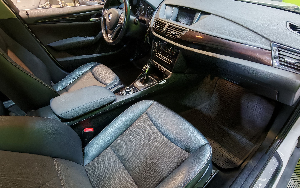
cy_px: 89
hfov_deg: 88.0
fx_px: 155
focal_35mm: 19
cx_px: 151
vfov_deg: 62.2
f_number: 2
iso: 320
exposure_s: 1/33
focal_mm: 1.82
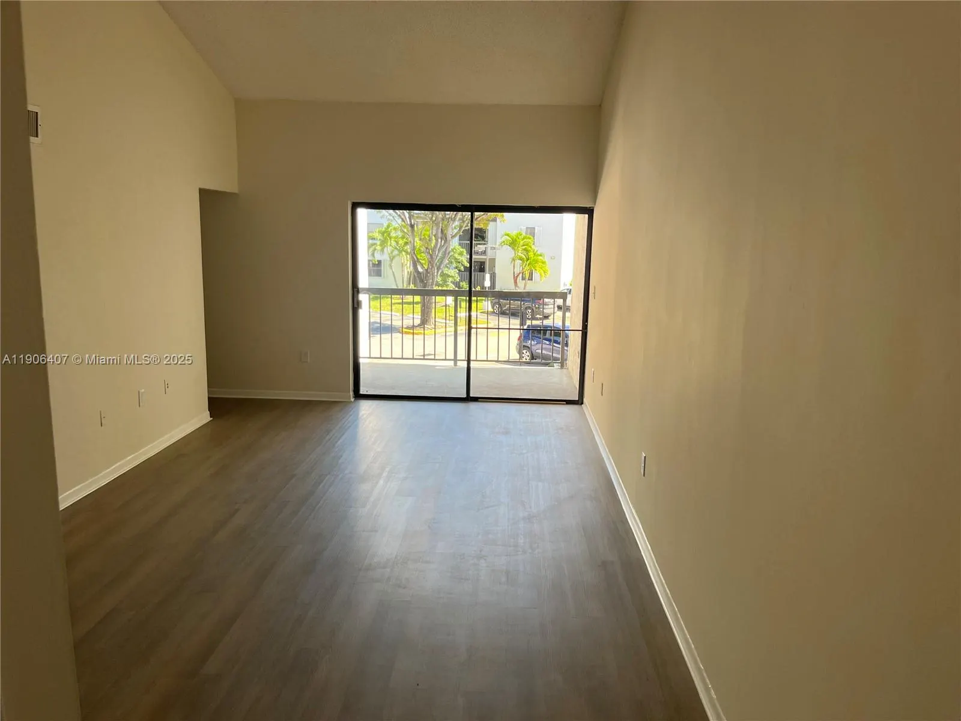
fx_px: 722
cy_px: 360
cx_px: 480
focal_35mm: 26
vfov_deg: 53.1
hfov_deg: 67.3
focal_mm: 5.1
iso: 50
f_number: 1.6
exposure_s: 1/122
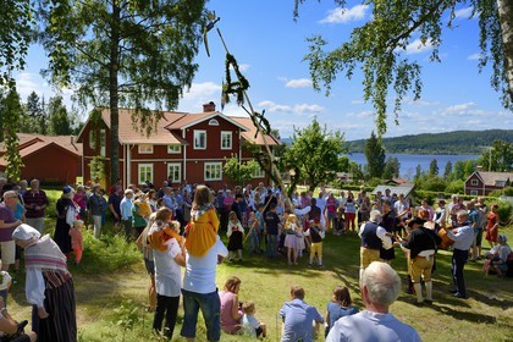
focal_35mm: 27
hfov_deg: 67.4
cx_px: 256
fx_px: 385
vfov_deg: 47.9
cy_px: 171
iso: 200
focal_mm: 27
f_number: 7.1
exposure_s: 1/400
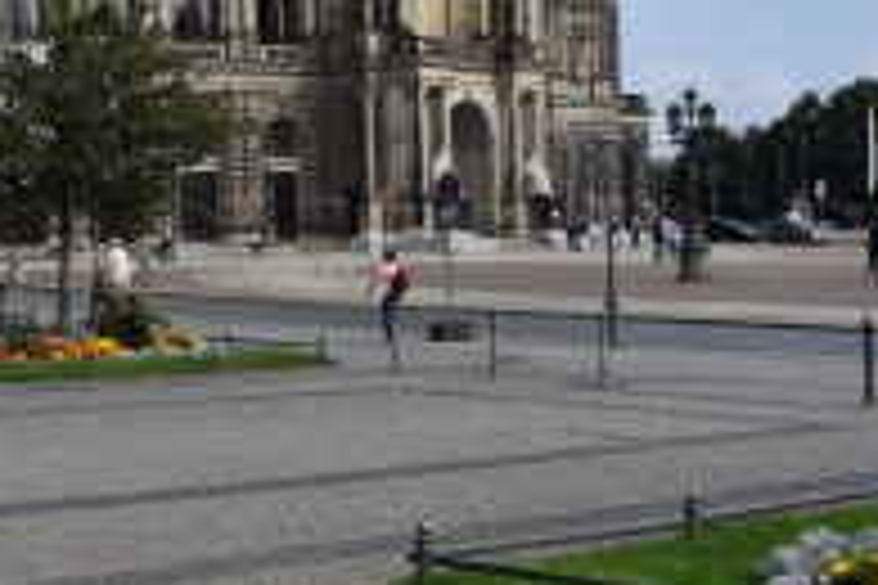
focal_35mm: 77
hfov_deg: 25.2
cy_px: 173
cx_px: 36
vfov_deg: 17.6
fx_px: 1878
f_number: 8
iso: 200
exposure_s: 1/500
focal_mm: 20
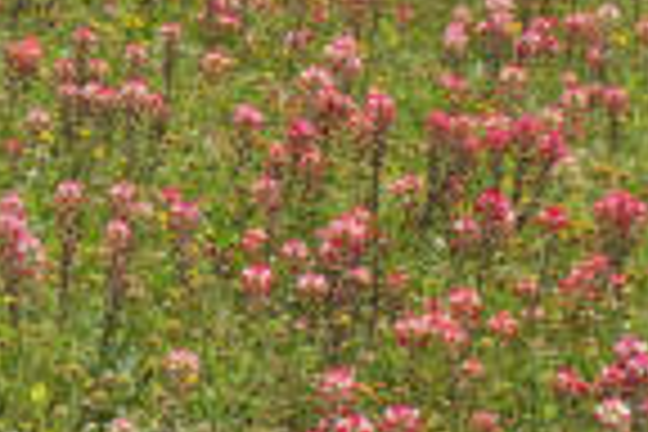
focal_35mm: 253
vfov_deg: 5.4
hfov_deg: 8.1
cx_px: 369
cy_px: 7
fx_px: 4554
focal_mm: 38
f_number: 5.4
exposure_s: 1/1000
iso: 200
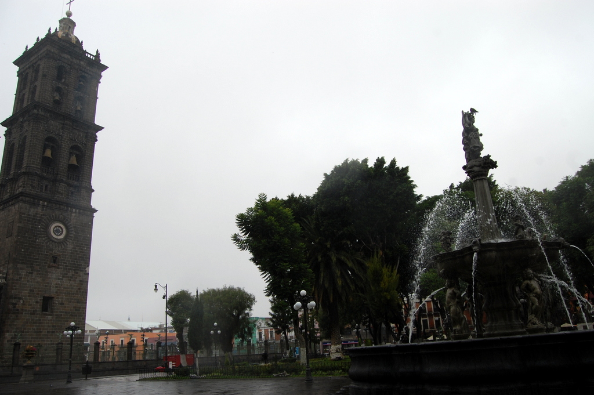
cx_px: 297
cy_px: 198
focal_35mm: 27
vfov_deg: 47.9
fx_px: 445
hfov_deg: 67.4
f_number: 7.1
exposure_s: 1/200
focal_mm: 18
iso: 200
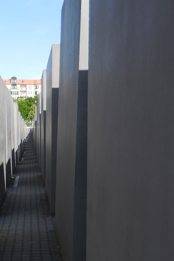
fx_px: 362
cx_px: 11
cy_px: 180
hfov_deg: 26.0
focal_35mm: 50
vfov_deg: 39.0
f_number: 3.3
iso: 125
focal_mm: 4.5
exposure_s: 1/800
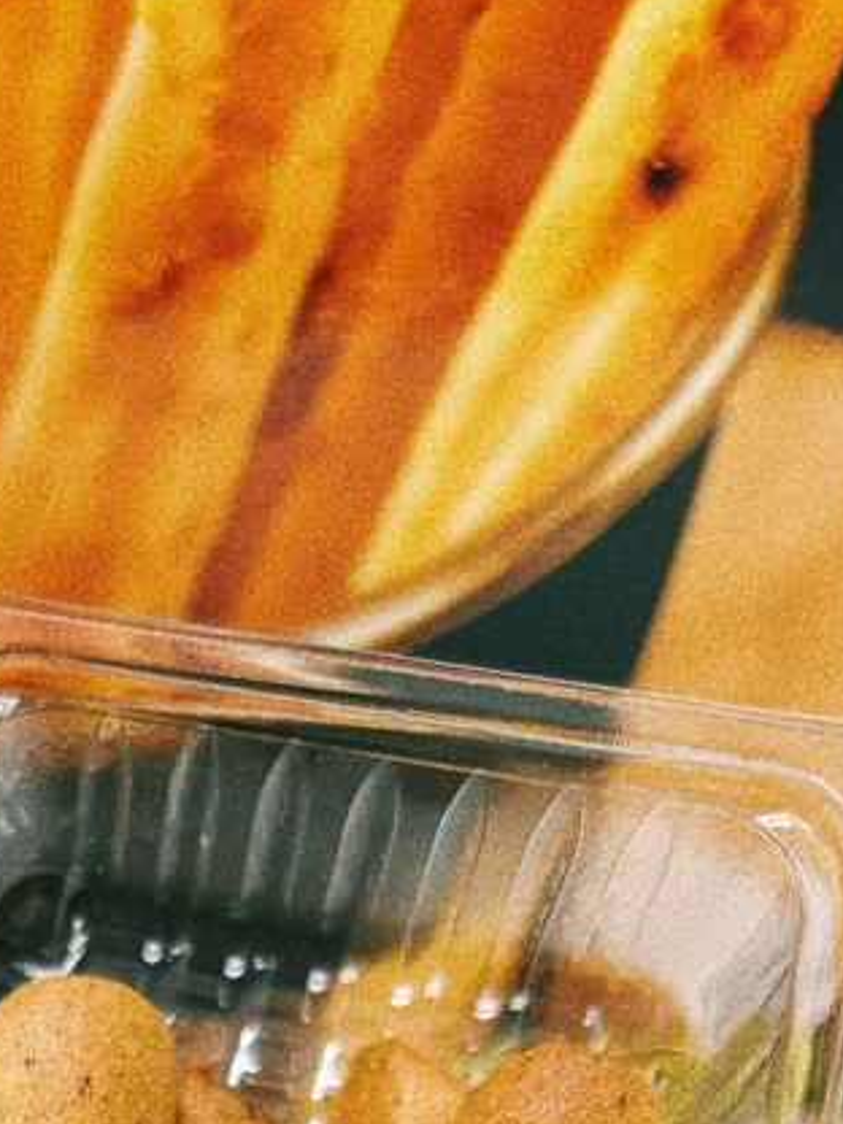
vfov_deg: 18.5
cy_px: 1826
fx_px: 2922
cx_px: -311
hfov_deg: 15.5
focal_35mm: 90
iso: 160
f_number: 1.6
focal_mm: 5.96
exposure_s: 1/50
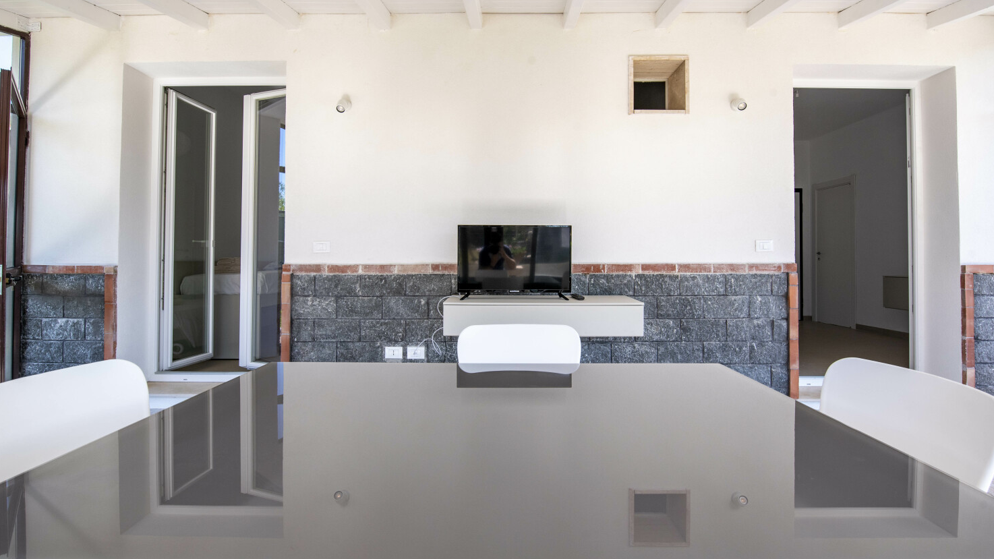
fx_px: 422
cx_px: 502
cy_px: 295
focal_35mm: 16
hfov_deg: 99.4
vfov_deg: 67.0
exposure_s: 1/125
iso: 200
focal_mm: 15
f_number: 8
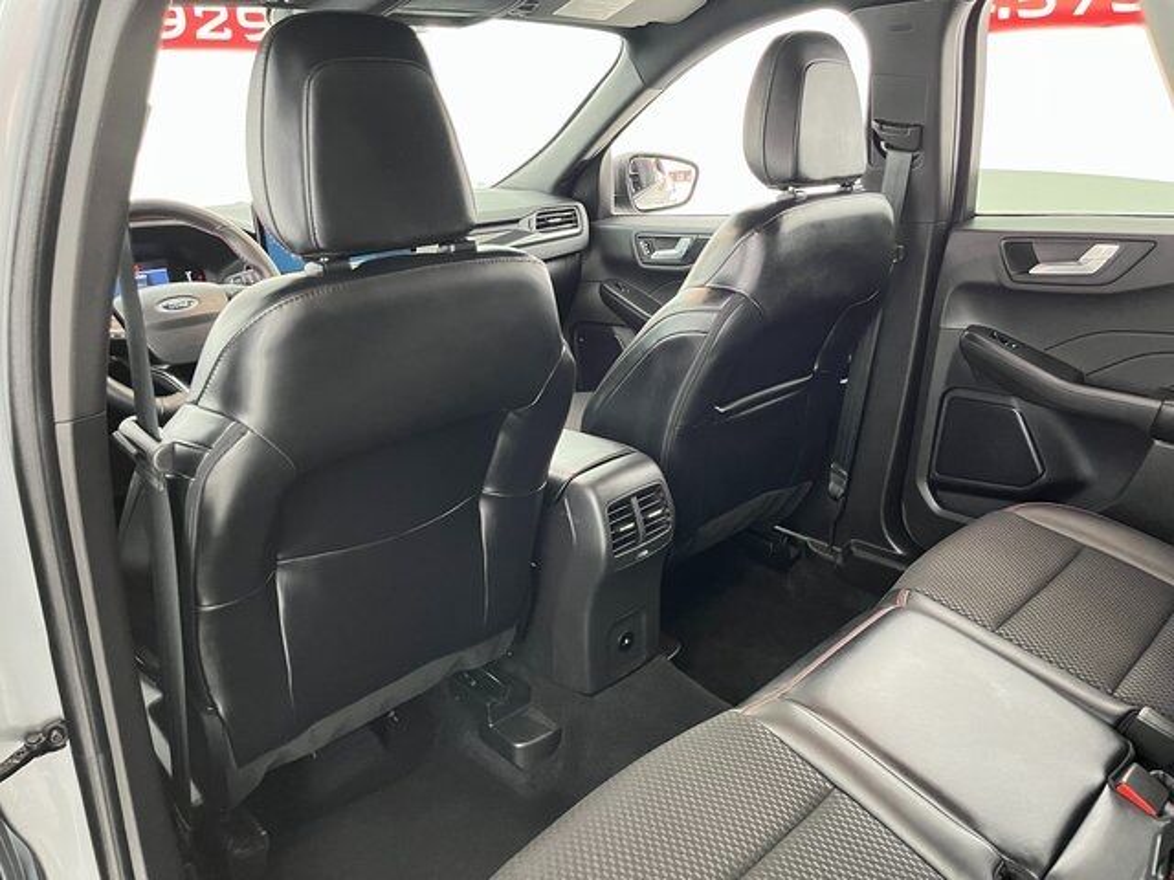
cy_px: 440
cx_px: 587
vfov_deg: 53.1
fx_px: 882
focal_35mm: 26
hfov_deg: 67.3
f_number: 1.6
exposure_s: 1/30
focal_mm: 5.1
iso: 1000
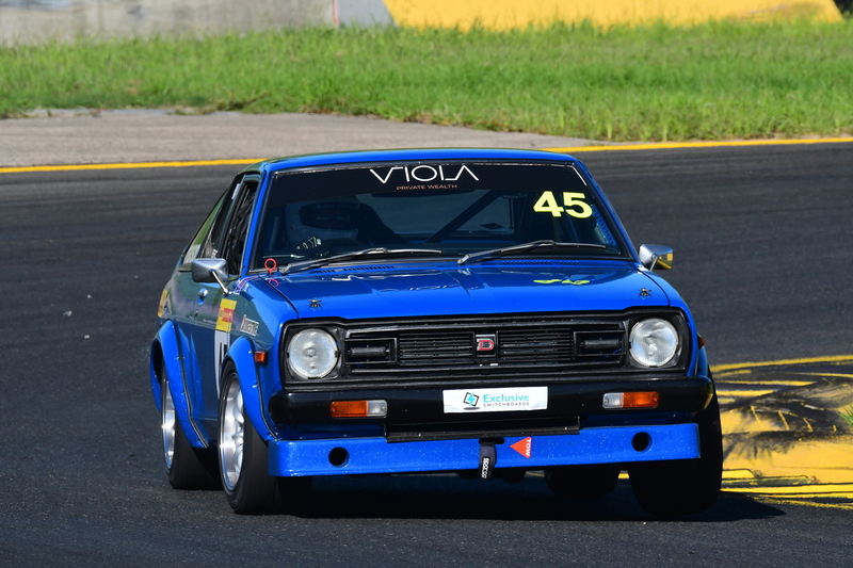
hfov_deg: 3.3
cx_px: 426
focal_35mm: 630
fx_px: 14923
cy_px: 284
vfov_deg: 2.2
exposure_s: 1/640
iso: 500
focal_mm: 420
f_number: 13
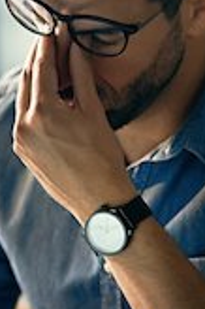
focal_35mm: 332
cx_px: 98
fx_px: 2842
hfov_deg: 4.1
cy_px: 161
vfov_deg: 6.2
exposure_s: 1/200
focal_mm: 85
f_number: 1.8
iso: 200
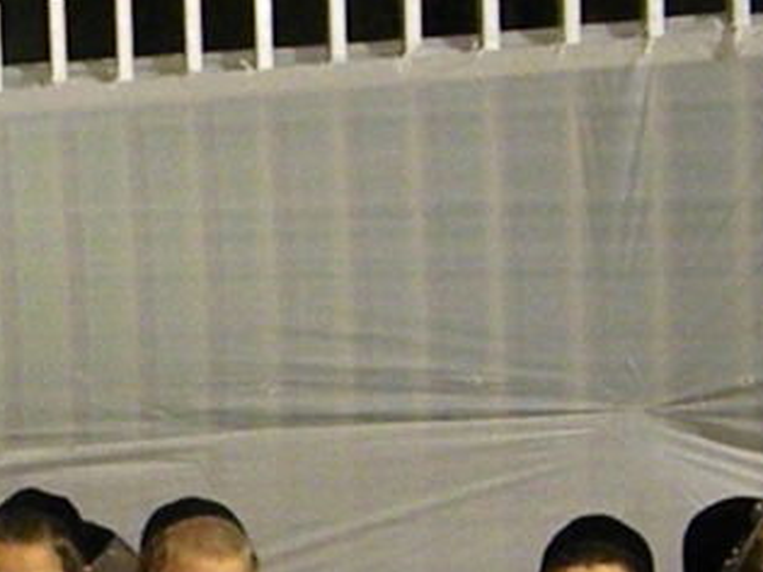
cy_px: 693
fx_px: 2578
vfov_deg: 12.4
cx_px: 102
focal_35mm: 117
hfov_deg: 16.6
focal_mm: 6.4
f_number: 3.7
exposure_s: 1/63
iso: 1477
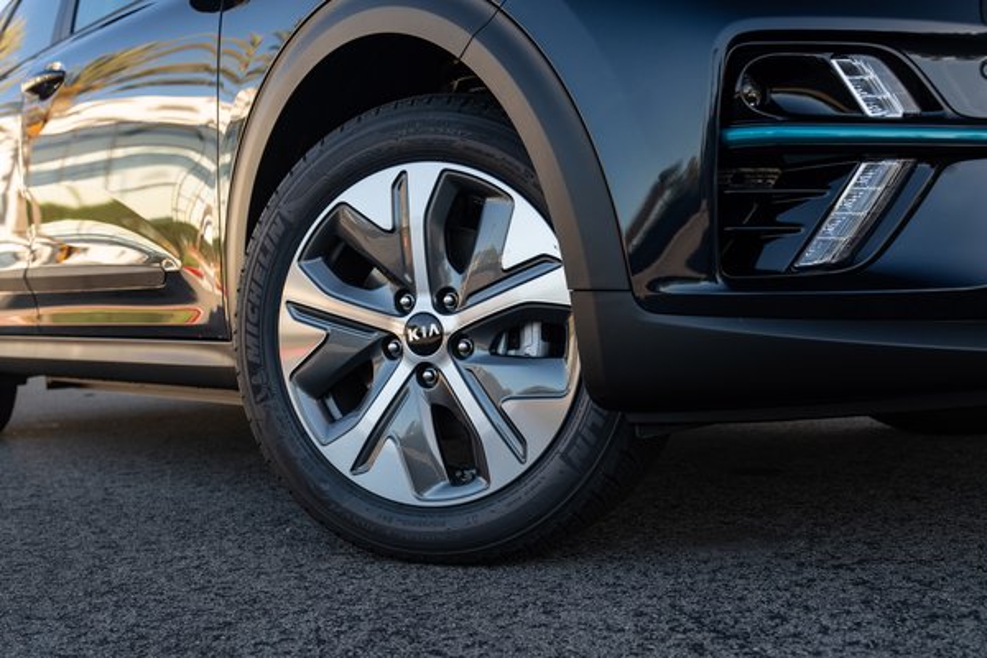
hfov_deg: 48.5
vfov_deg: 33.4
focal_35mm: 40
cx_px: 494
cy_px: 329
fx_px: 1097
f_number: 5.6
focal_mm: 40
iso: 640
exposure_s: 1/320
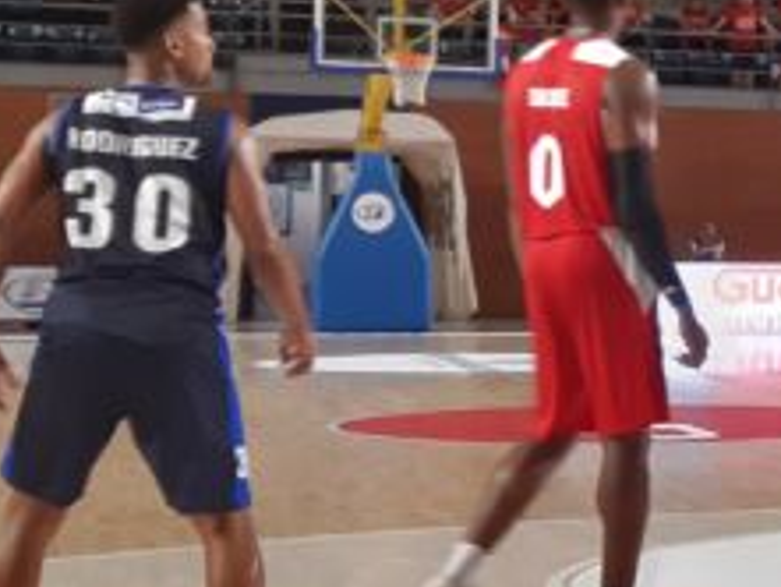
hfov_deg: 15.2
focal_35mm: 114
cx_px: 1361
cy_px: 237
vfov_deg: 13.0
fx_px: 2573
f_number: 1.7
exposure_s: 1/50
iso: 80
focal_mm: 3.92
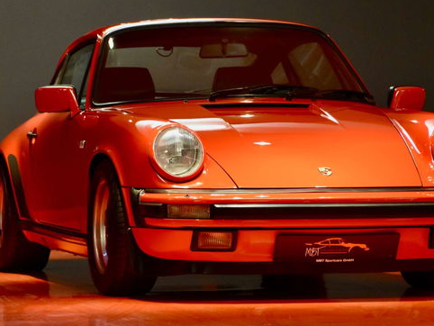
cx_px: 253
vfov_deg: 6.6
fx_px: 2822
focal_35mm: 225
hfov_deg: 8.8
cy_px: 154
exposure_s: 1/60
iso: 4500
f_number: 5.6
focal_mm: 98
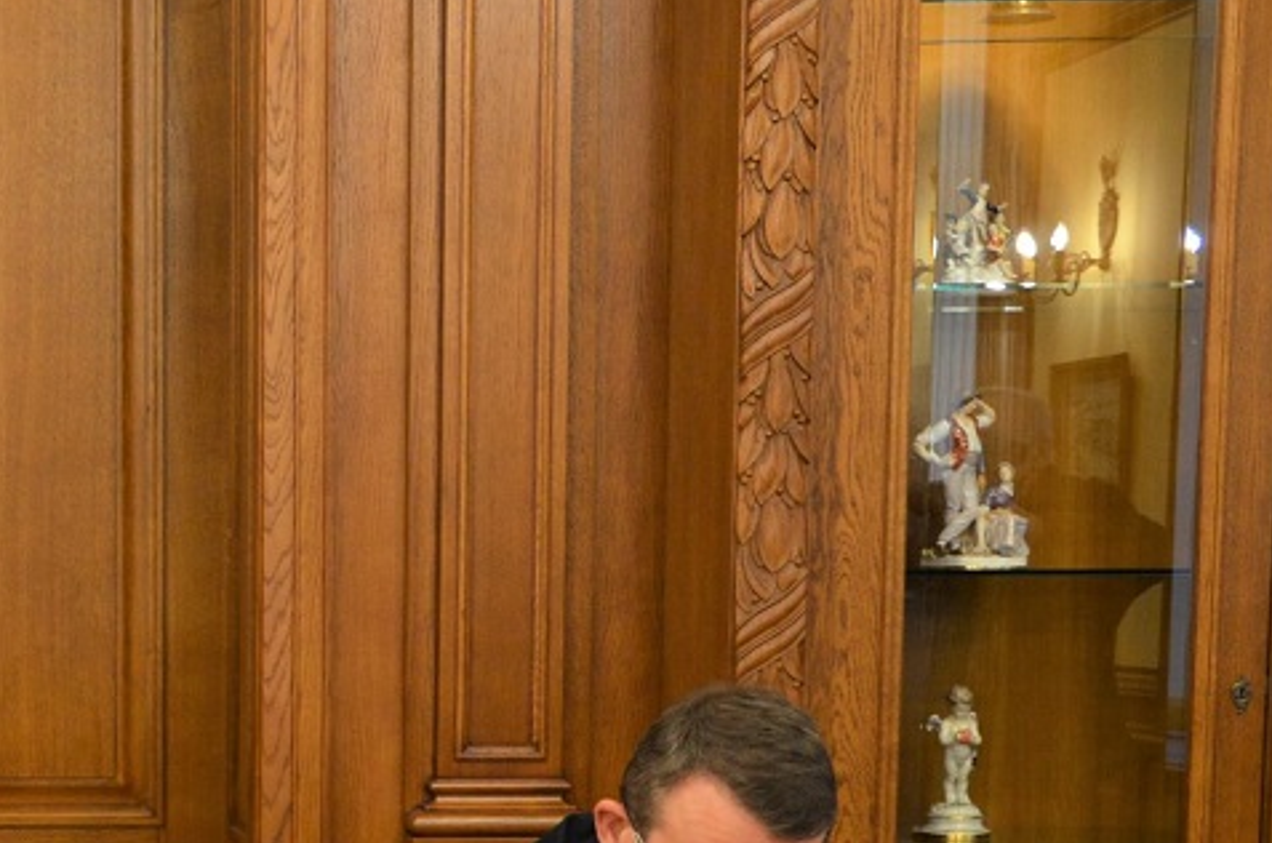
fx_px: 2927
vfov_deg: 16.0
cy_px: 880
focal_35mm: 83
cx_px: -224
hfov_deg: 22.7
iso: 800
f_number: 3.8
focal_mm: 22
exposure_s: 1/30
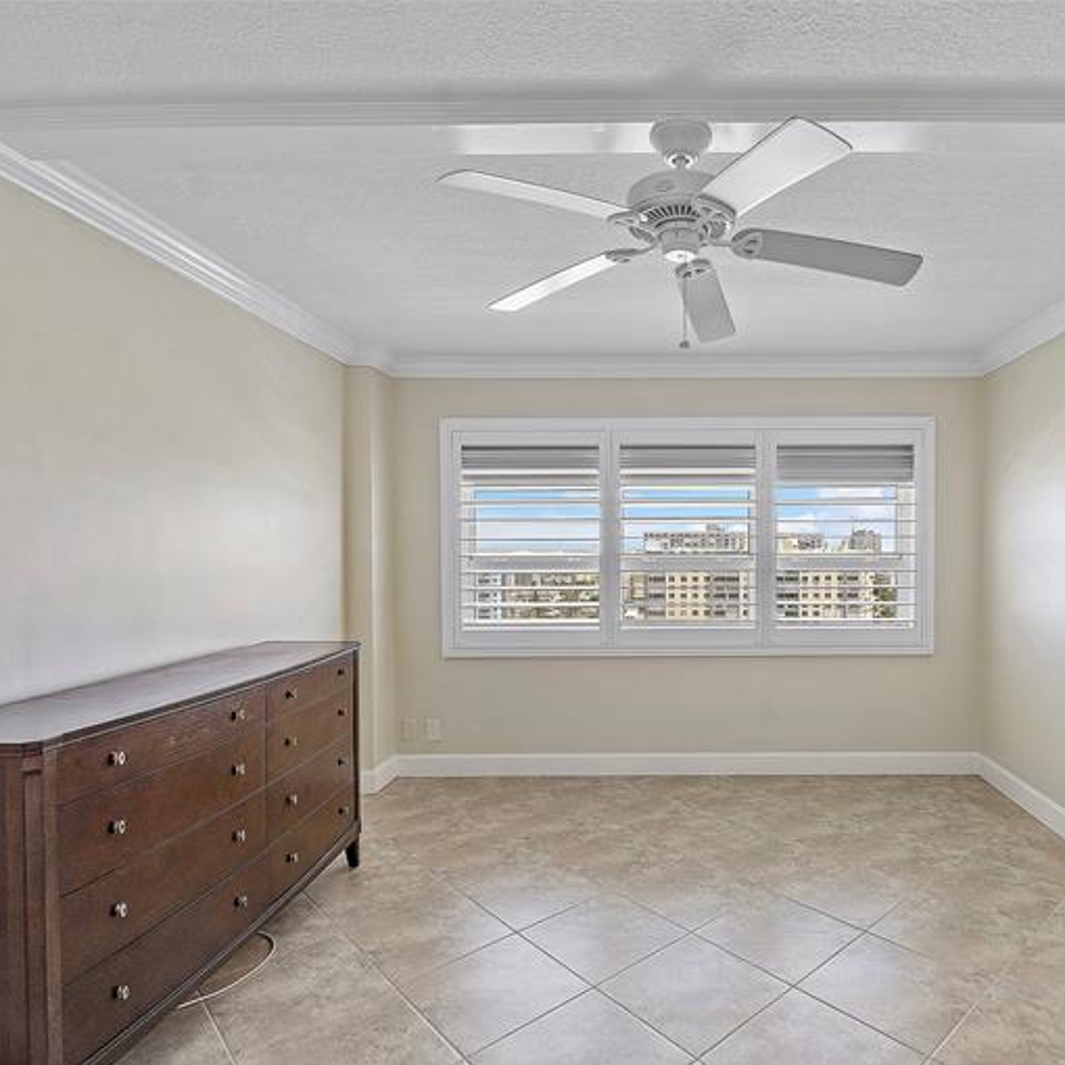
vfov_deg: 74.8
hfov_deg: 73.2
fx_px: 696
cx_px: 683
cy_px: 554
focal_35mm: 20
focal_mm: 10
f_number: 11
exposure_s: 1/15
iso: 160
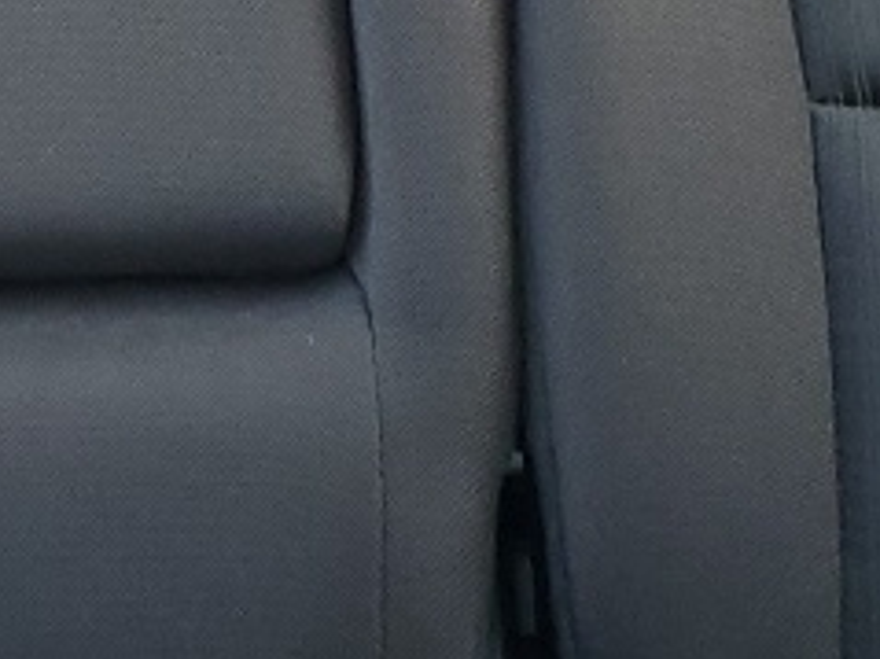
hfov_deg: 11.1
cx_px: -280
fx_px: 4421
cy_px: -799
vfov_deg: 8.0
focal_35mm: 174
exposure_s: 1/60.2
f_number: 1.5
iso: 79
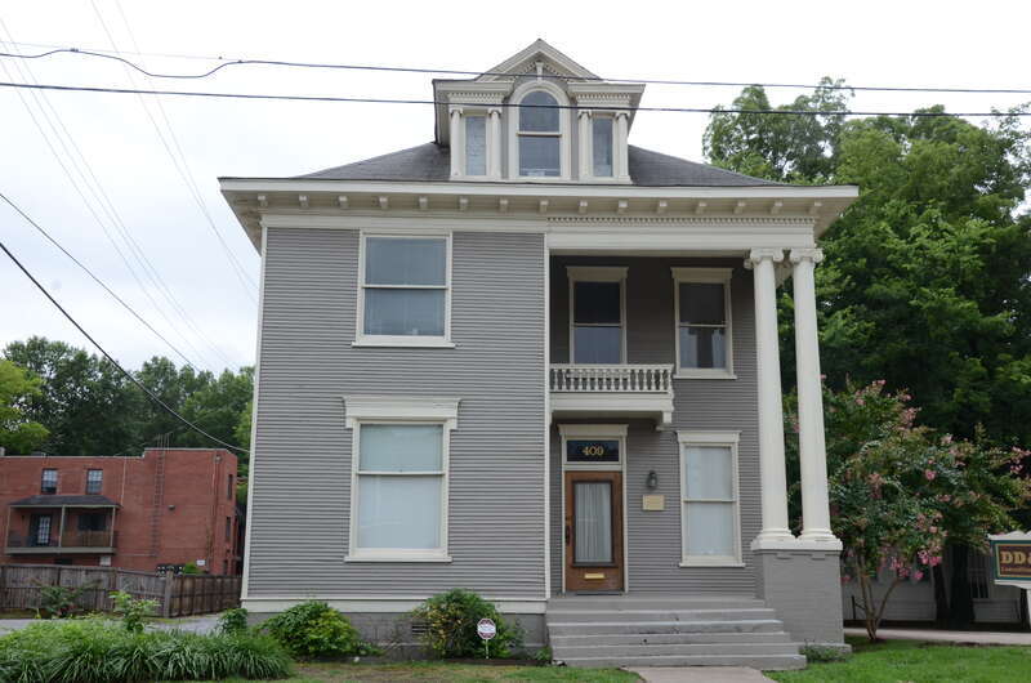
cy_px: 342
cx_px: 516
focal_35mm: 39
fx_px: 1115
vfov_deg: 34.1
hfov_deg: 49.6
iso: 500
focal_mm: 26
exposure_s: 1/50
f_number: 10
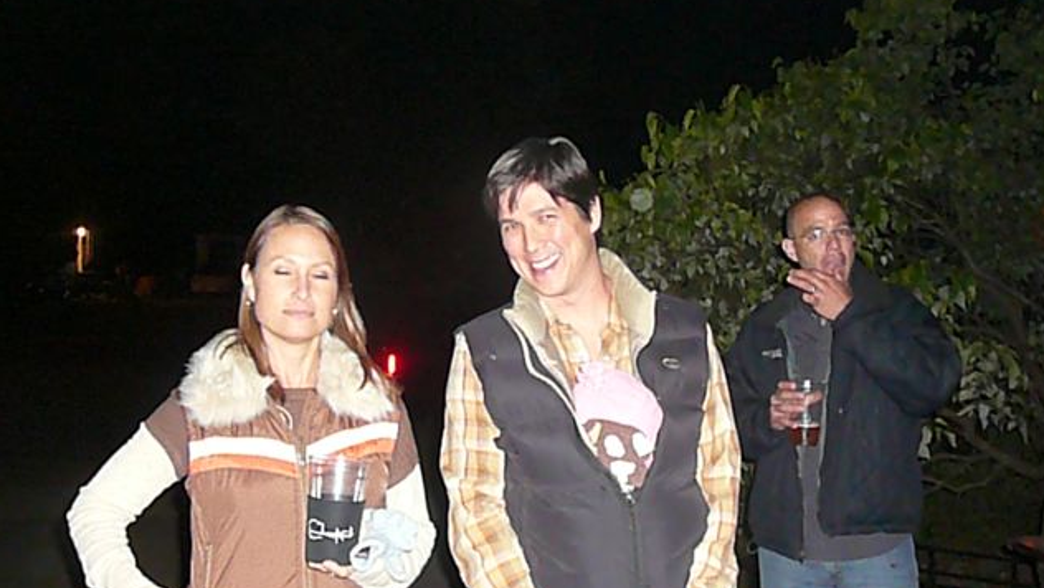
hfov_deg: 47.3
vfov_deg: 27.7
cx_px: 524
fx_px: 1191
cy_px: 241
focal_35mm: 43
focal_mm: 5.8
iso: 1000
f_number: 3
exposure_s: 1/30
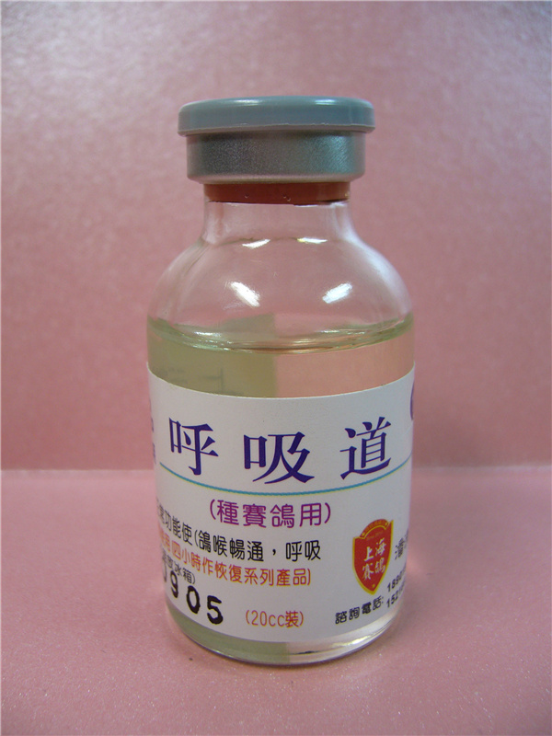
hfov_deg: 40.7
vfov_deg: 52.6
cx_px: 276
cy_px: 368
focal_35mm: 35
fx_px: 744
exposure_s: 1/40
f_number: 2.8
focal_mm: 5.8
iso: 80
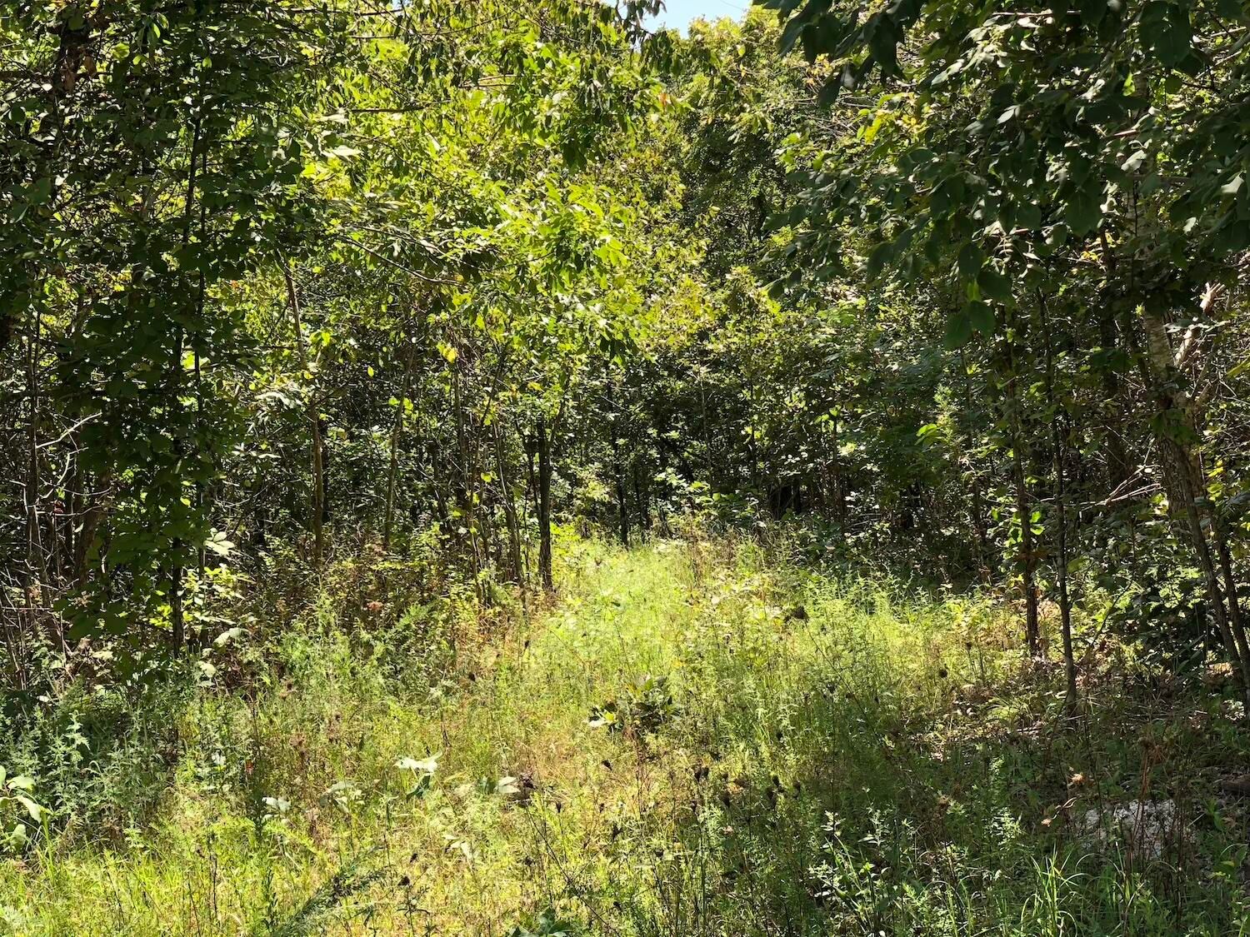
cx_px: 625
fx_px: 1878
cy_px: 468
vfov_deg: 28.0
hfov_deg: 36.8
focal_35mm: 52
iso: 16
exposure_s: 1/169
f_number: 2.4
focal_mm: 6
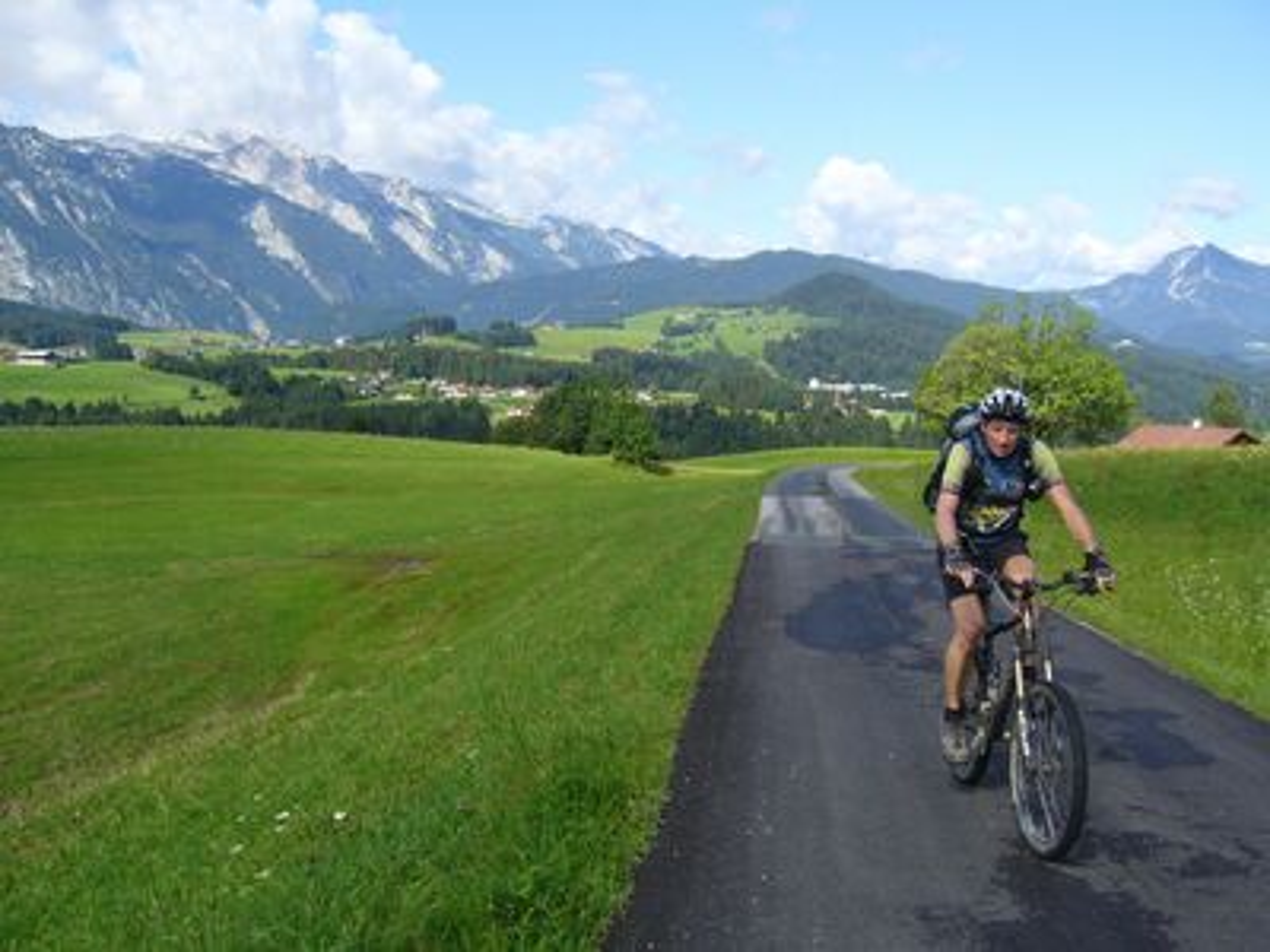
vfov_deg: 40.7
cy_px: 476
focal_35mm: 35
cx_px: 635
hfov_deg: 52.6
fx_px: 1284
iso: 80
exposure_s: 1/200
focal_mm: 5.8
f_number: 5.6
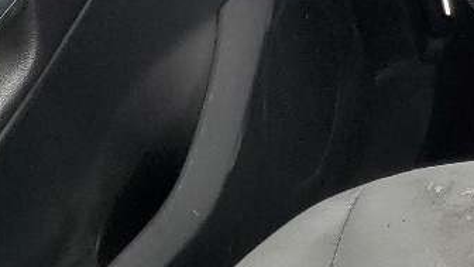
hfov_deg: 12.6
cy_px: -27
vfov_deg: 8.9
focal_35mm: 135
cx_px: 1112
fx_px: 1697
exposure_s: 1/196
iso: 50
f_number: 1.5
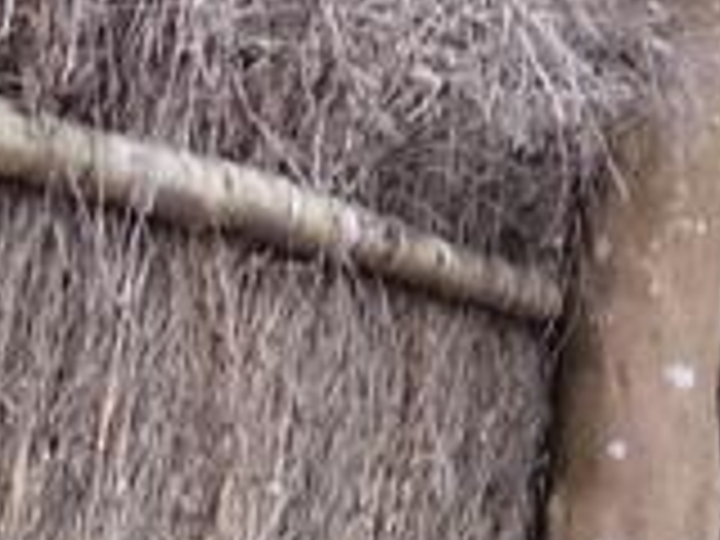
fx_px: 4514
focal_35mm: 217
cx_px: 2556
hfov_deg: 7.4
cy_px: -333
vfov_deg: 6.7
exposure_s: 1/30
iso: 640
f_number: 2.5
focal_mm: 11
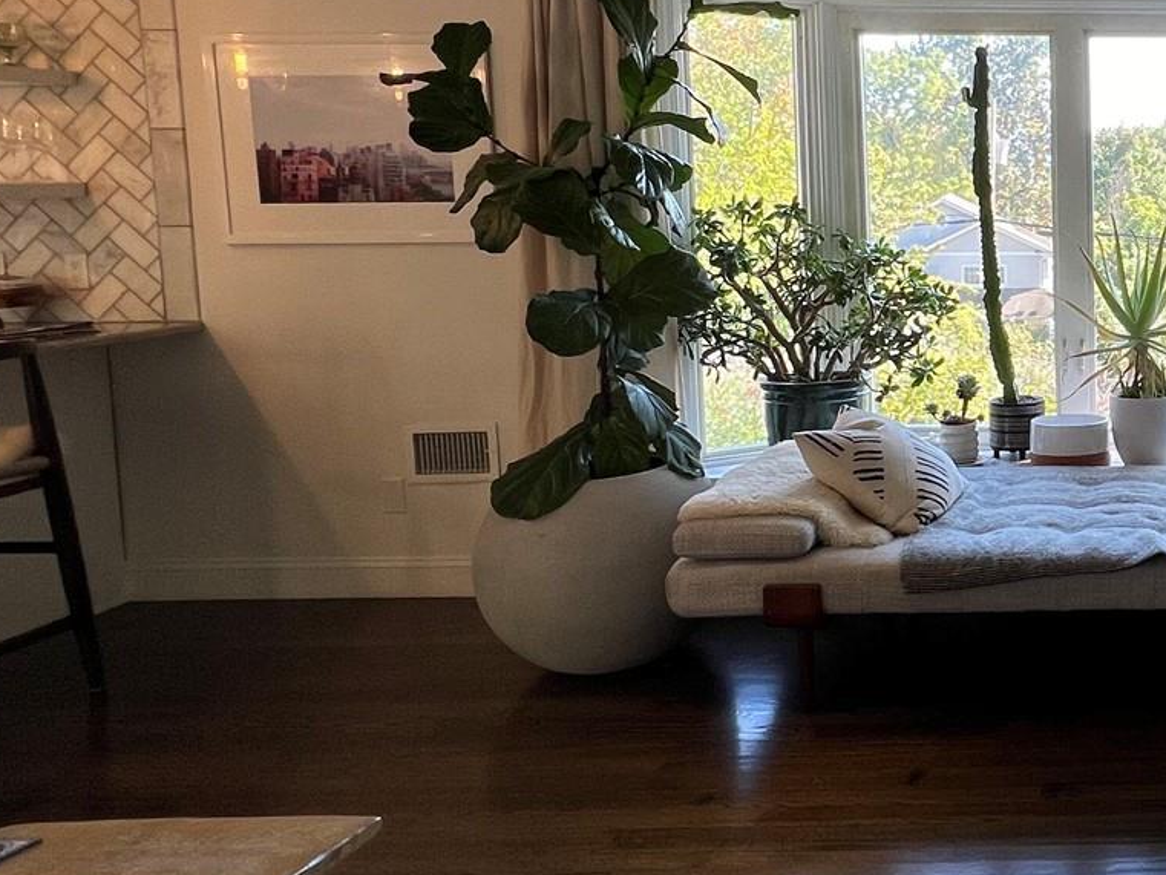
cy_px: 299
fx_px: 1179
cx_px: 1278
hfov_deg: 41.9
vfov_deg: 40.3
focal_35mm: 35
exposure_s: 1/120
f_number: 1.8
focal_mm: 1.57
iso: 50
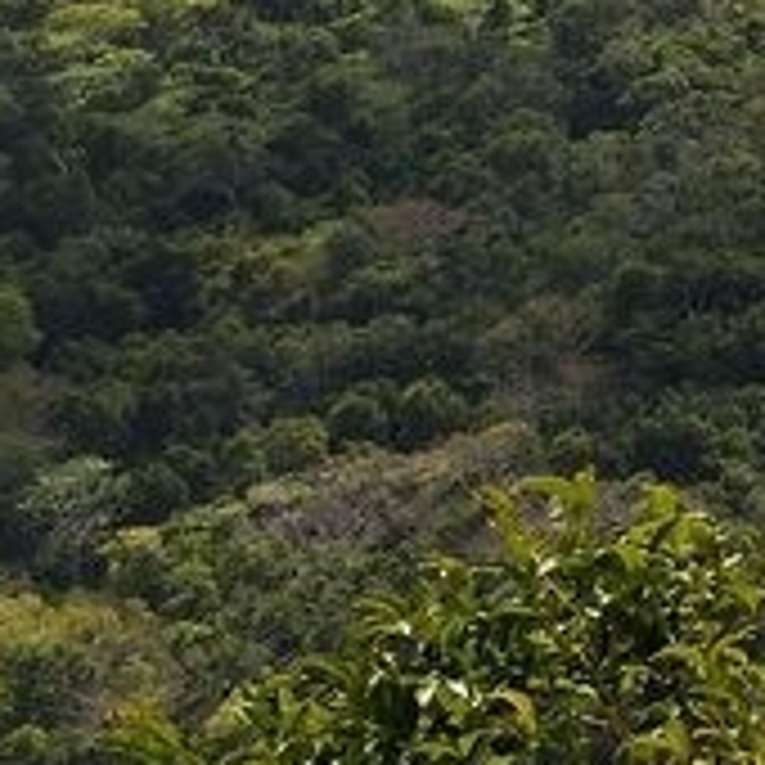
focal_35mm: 272
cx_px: 3510
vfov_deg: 6.2
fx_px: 6801
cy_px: -1066
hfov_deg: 5.3
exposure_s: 1/320
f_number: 11
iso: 200
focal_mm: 34
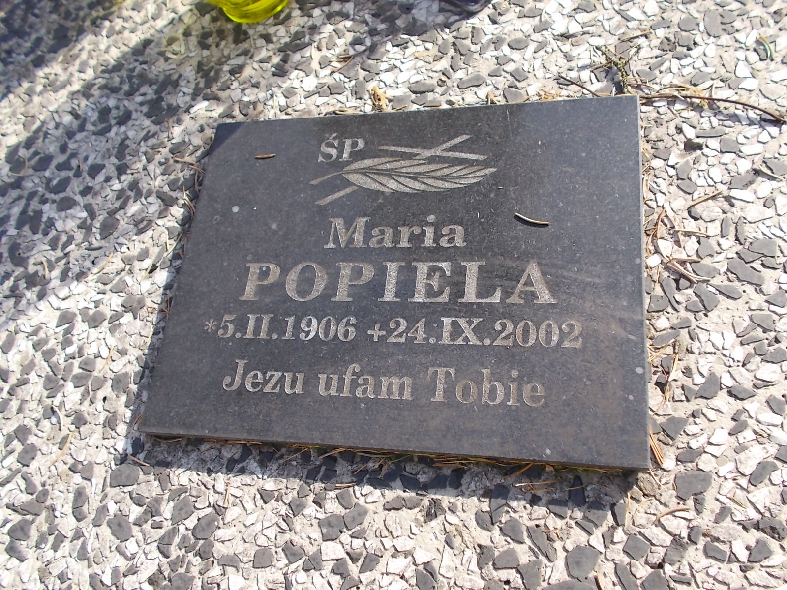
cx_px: 394
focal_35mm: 30
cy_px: 295
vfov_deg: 46.8
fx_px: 682
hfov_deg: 60.0
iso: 80
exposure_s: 1/250
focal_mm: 5.3
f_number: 3.4
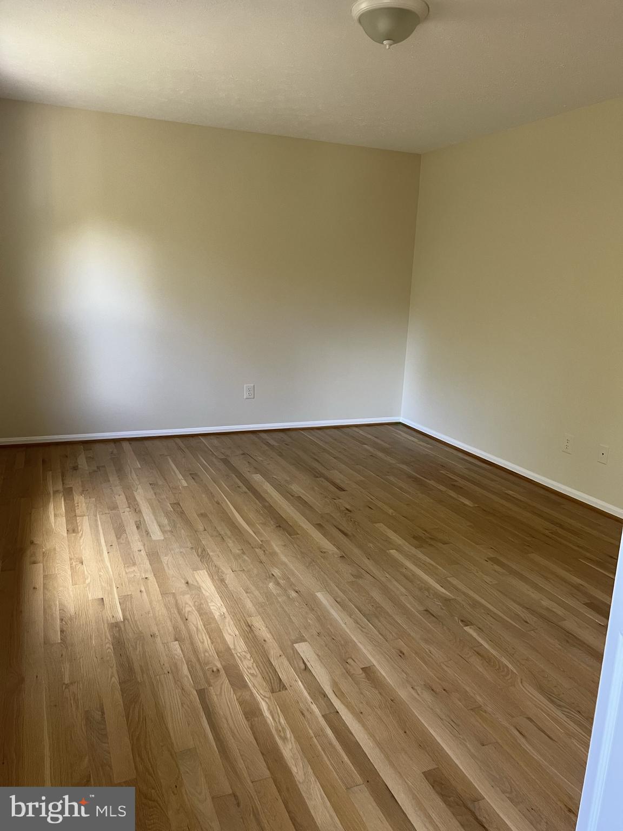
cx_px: 312
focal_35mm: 26
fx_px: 624
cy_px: 416
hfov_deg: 53.1
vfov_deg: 67.3
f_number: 1.5
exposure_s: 1/60
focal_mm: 5.7
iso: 125
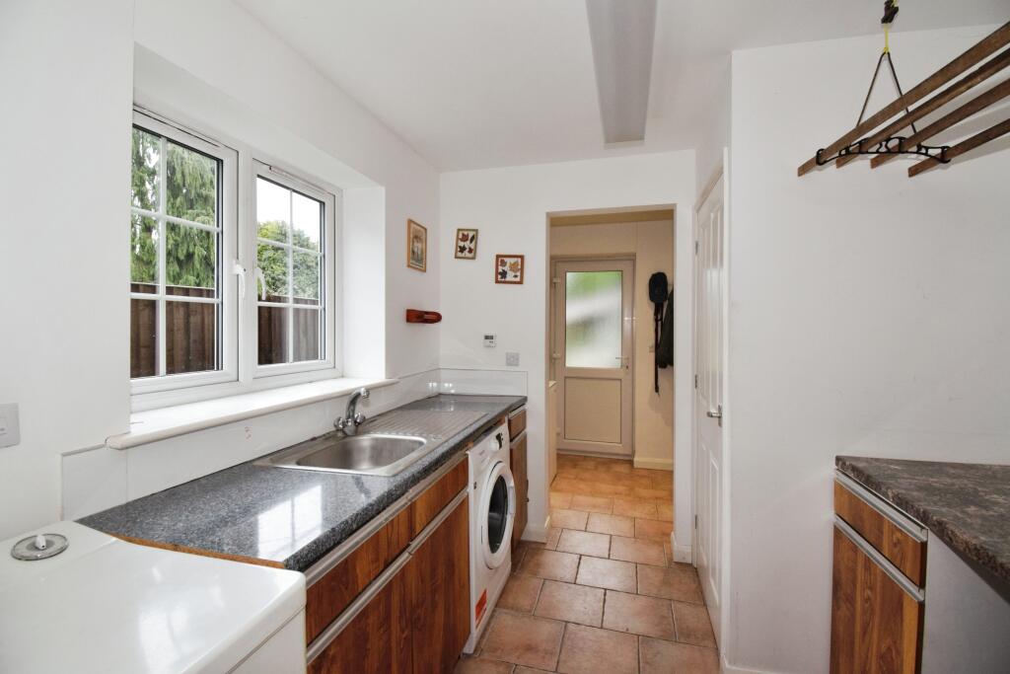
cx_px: 505
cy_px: 337
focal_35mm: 15
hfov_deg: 100.4
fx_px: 421
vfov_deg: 77.3
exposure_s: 1/80
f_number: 8
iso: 1000
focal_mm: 10
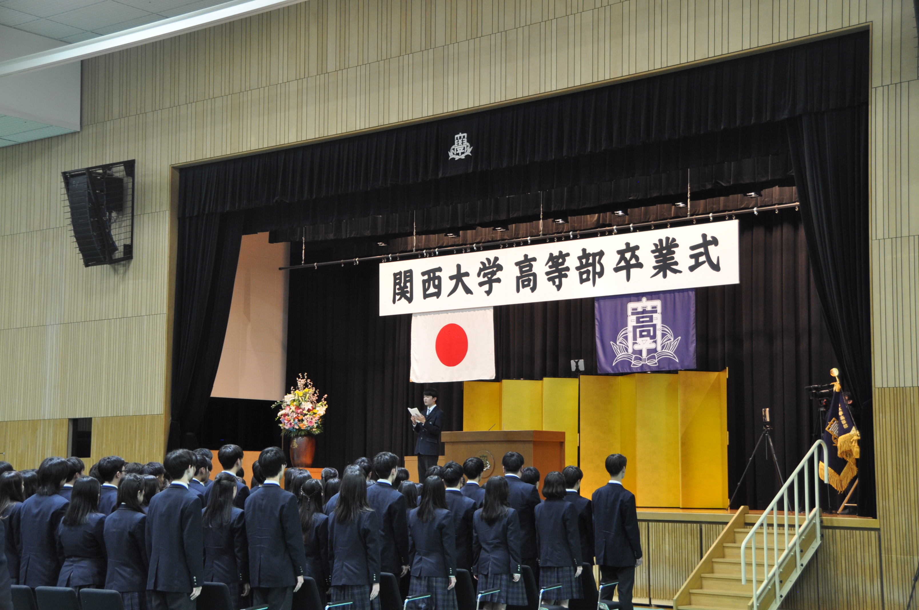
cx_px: 460
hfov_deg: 30.5
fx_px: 1683
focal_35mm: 66
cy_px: 305
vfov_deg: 20.6
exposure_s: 1/60
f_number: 4.5
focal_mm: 44
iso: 640
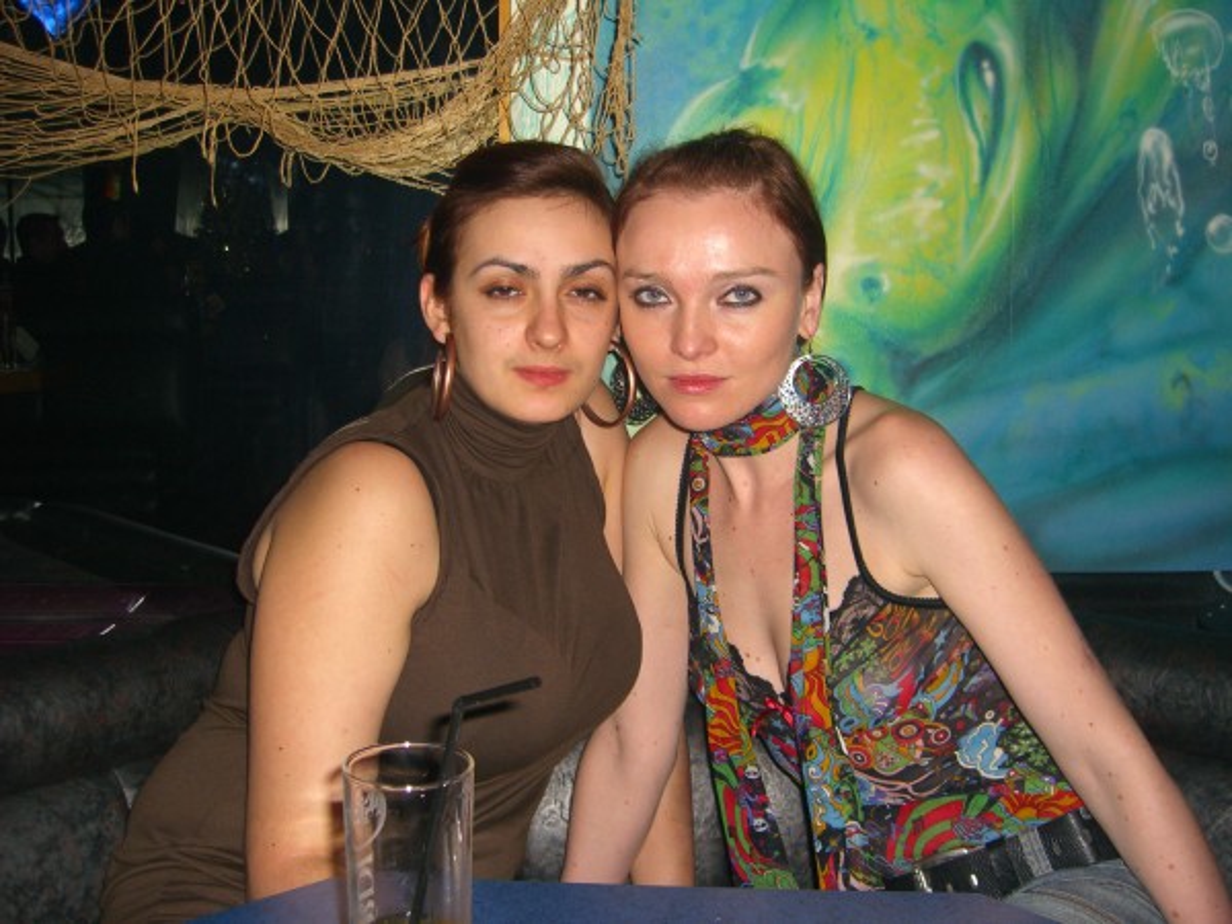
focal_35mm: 38
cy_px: 462
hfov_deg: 49.0
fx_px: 1352
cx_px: 616
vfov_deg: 37.7
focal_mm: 7.9
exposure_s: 1/60
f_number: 2.8
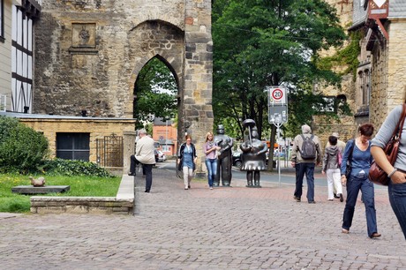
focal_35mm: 82
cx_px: 203
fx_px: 930
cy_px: 135
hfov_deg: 24.6
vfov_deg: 16.5
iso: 200
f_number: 8
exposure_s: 1/200
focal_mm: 55
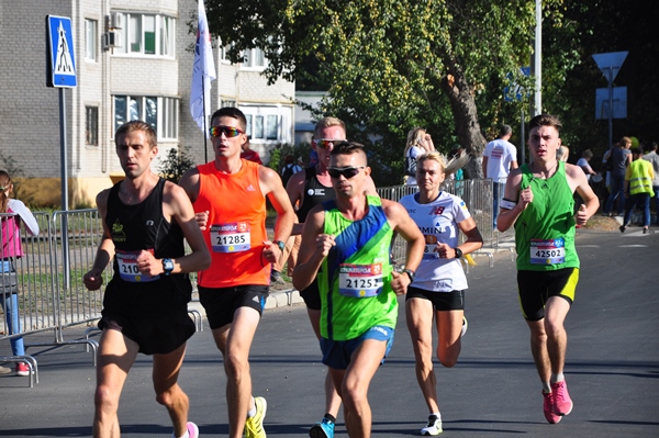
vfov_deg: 8.7
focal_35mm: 158
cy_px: 219
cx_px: 330
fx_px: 2881
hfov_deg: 13.1
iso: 400
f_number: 6.3
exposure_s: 1/1250
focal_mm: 105
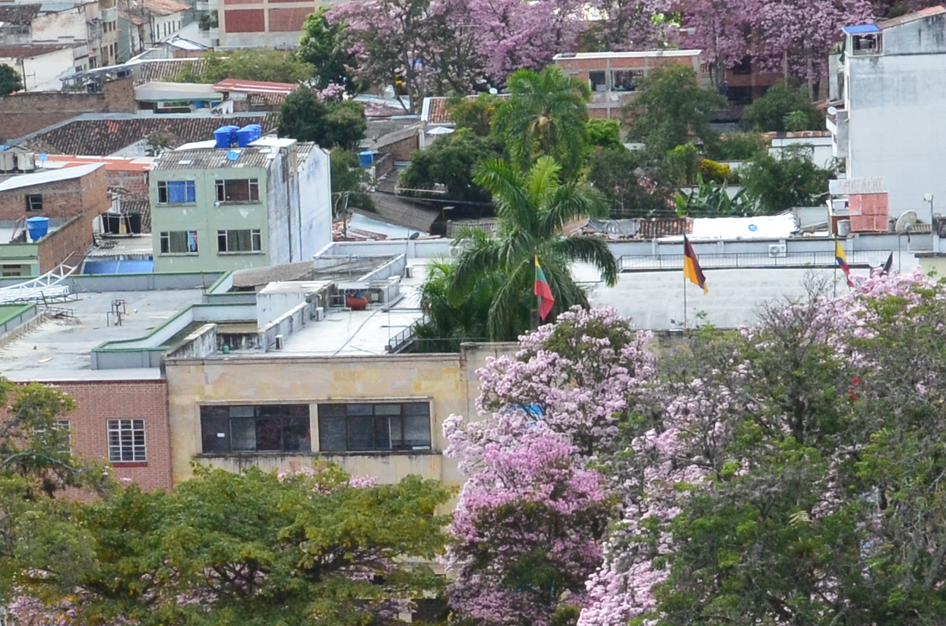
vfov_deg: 8.5
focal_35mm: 160
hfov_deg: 12.9
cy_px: 603
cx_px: 396
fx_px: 4196
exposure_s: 1/400
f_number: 11
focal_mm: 28
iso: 800
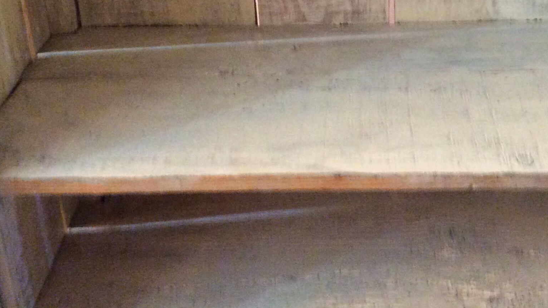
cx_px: 372
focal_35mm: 59
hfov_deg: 35.1
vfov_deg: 19.6
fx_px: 857
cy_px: -24
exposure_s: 1/17
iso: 320
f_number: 2.4
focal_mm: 3.3
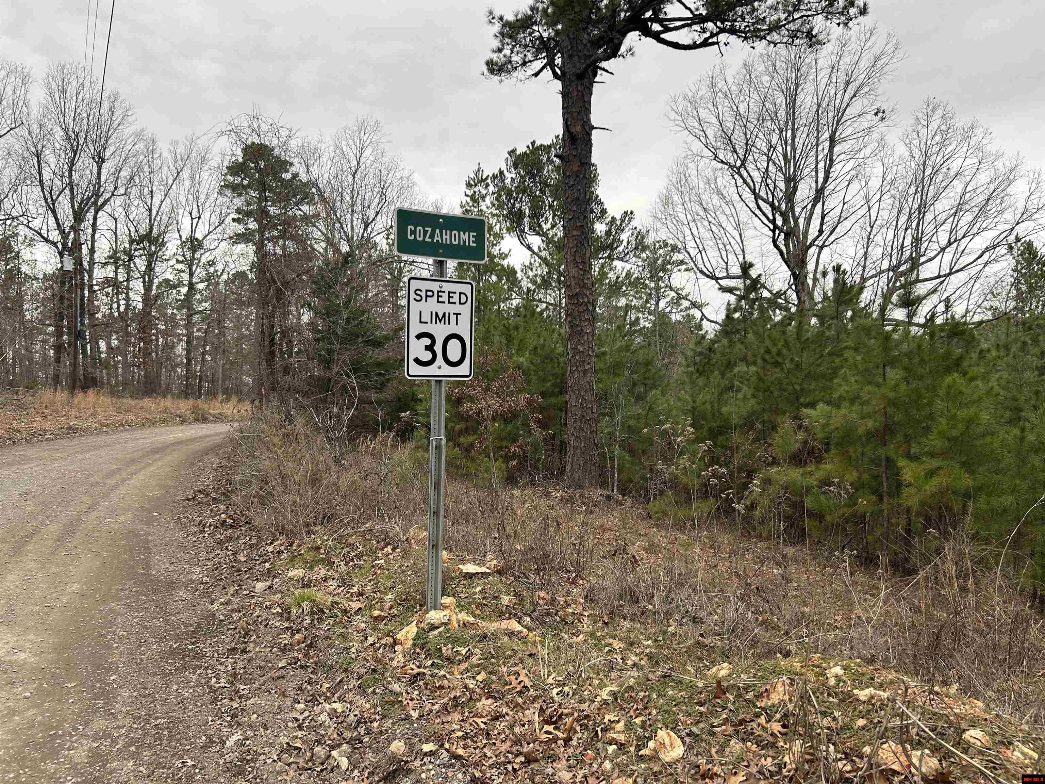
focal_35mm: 26
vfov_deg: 53.1
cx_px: 522
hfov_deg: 67.3
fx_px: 785
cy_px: 392
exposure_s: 1/239
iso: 40
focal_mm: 5.7
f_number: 1.5
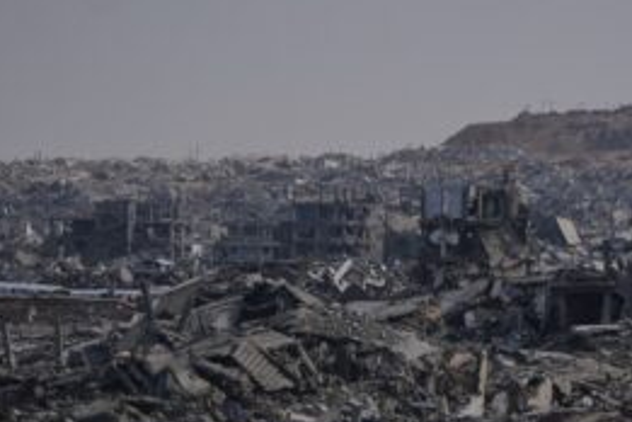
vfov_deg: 3.6
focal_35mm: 383
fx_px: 6723
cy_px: 464
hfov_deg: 5.4
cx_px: 479
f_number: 5.6
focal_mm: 156
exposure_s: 1/1000
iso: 50
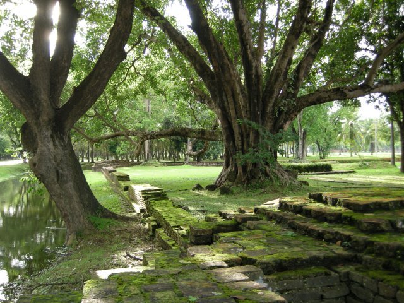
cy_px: 152
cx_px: 202
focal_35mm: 41
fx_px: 479
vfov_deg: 35.1
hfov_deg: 45.8
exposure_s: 1/51.5
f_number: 2.9
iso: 64
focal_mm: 8.5
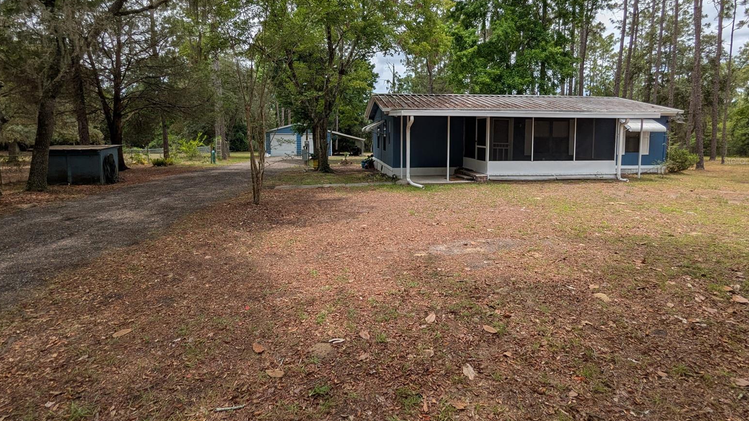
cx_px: 382
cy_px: 160
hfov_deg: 92.7
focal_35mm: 18
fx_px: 357
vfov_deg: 60.3
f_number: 2.2
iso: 30
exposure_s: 1/1101
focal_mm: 2.35
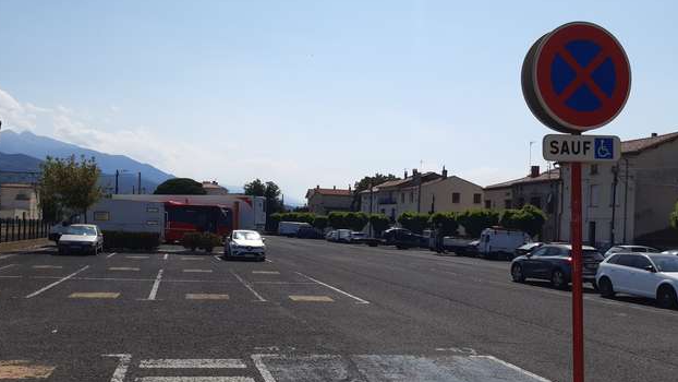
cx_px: 332
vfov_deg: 33.6
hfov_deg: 56.6
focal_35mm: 35
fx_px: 629
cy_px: 238
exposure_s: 1/4425
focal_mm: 3.92
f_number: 1.7
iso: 40
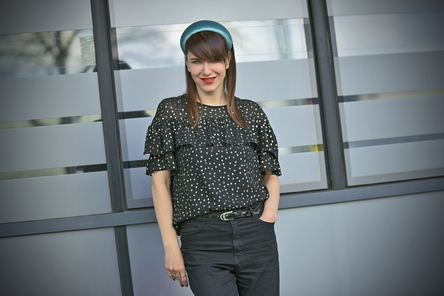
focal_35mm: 112
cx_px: 222
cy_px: 148
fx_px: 1381
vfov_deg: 12.2
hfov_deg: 18.3
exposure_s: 1/400
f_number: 2.8
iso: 320
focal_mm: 112
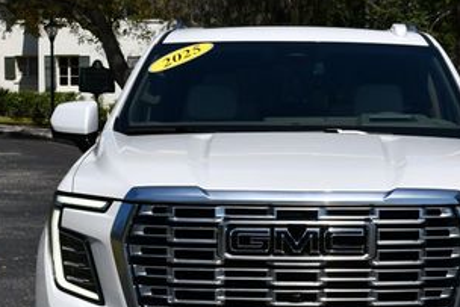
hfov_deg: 20.2
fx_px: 1291
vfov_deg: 13.5
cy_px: 237
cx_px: 297
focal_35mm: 101
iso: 100
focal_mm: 24
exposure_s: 1/320
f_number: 9
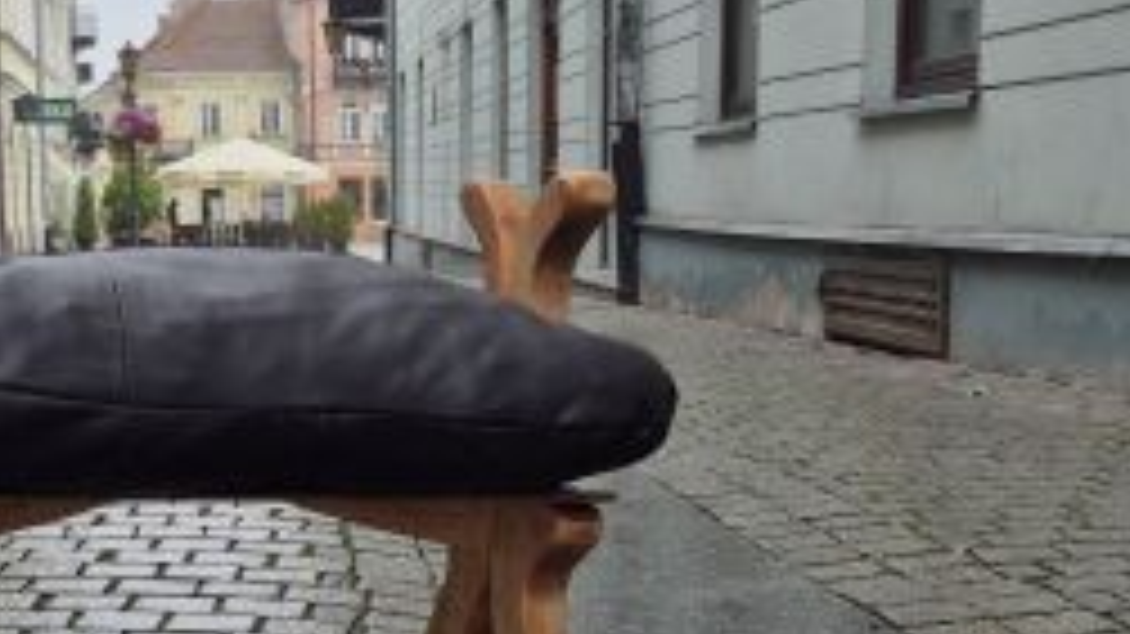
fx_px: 1797
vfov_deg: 19.9
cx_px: 216
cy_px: 454
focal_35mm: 60
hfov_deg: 33.8
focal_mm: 5.4
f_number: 1.8
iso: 25
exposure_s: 1/245
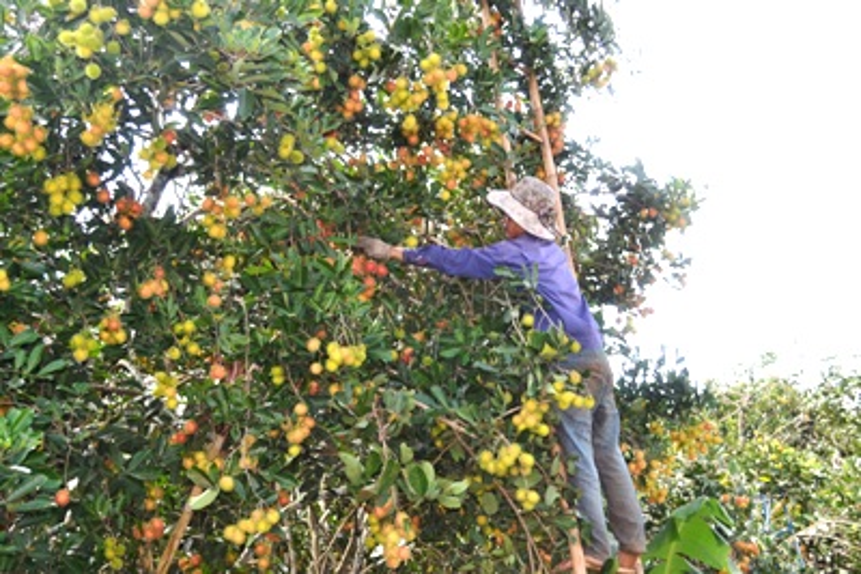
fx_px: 933
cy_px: 287
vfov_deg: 34.2
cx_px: 430
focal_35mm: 39
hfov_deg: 49.5
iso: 100
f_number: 5
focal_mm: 26
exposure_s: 1/200
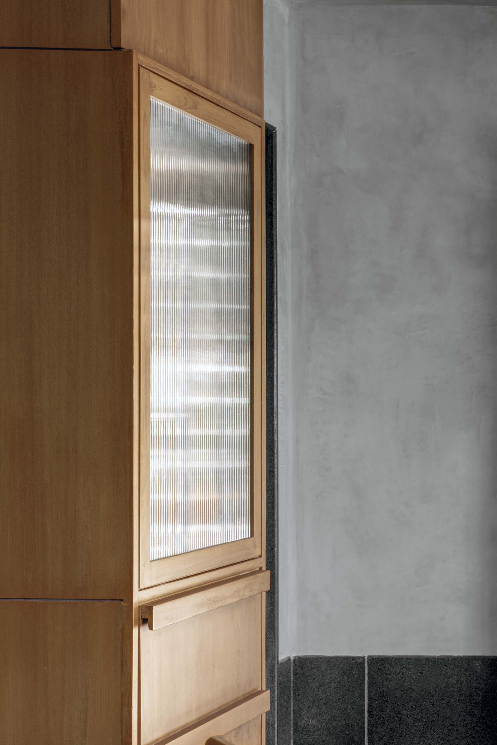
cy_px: 371
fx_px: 1450
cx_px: 673
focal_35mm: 70
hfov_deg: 18.0
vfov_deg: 28.8
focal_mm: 35
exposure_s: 2.5
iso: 200
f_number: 22
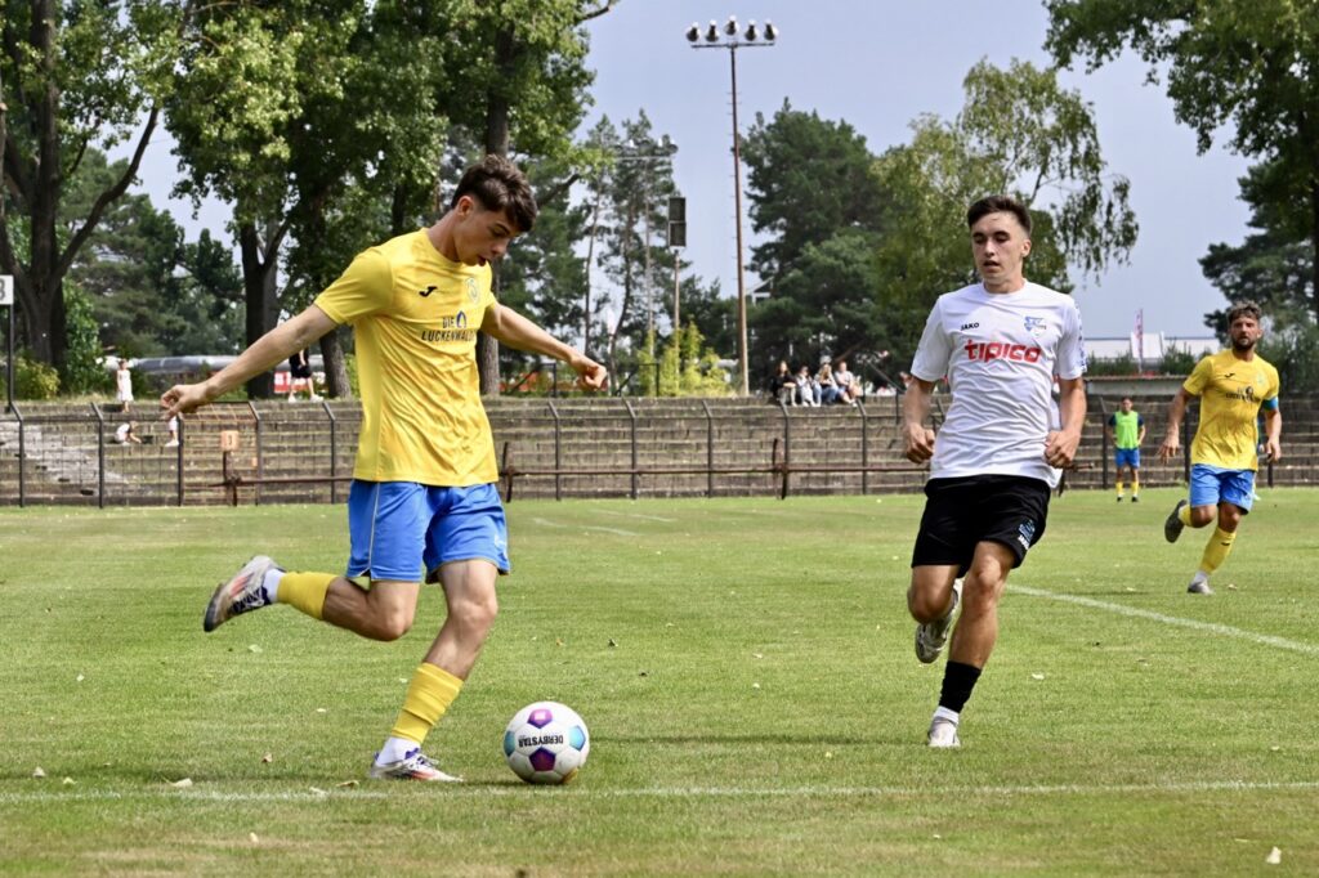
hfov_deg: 15.2
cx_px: 660
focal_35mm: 135
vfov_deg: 10.2
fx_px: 4944
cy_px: 439
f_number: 9
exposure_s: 1/1600
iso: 1250
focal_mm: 135
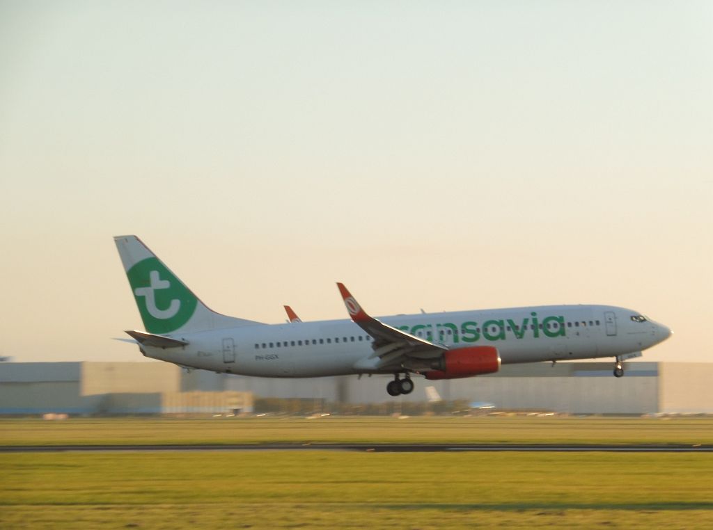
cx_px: 356
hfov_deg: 9.3
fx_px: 4395
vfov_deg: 6.9
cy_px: 265
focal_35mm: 214
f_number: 7.1
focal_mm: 38.2
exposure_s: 1/100
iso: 100
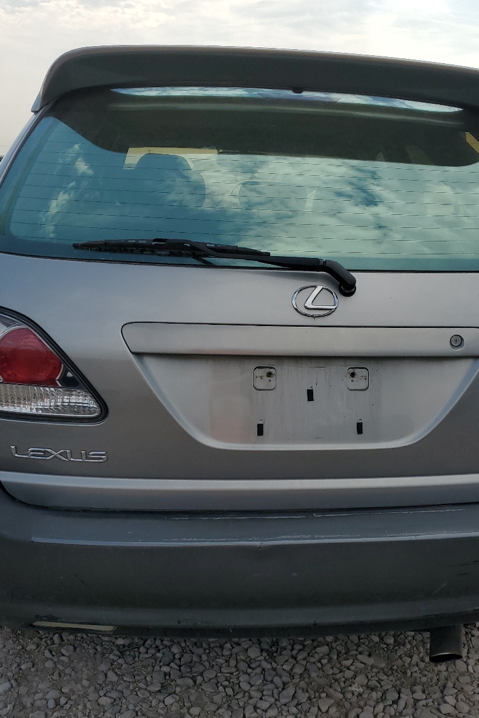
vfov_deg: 51.9
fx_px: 738
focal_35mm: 37
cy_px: 362
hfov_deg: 35.6
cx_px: 322
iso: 50
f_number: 1.5
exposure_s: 1/3333
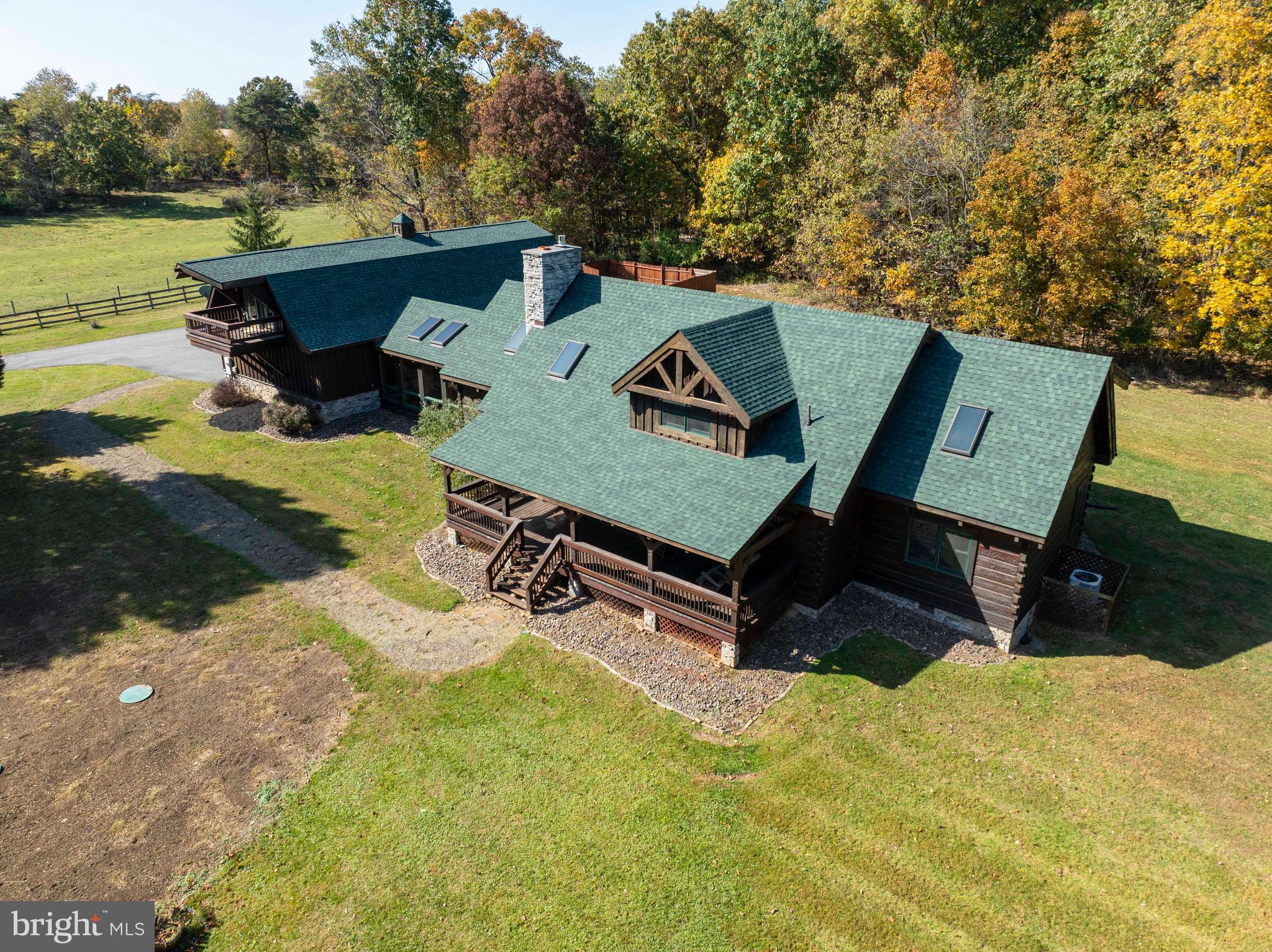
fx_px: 881
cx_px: 636
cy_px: 476
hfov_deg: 71.6
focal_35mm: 24
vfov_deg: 56.8
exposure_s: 1/1250
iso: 140
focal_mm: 12.29
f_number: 2.8
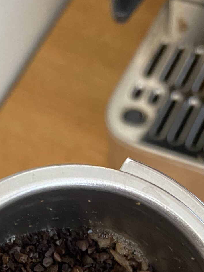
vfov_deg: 24.6
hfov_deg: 21.0
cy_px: 342
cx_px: 92
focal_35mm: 70
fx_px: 550
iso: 500
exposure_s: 1/56
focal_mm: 4.25
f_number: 1.8
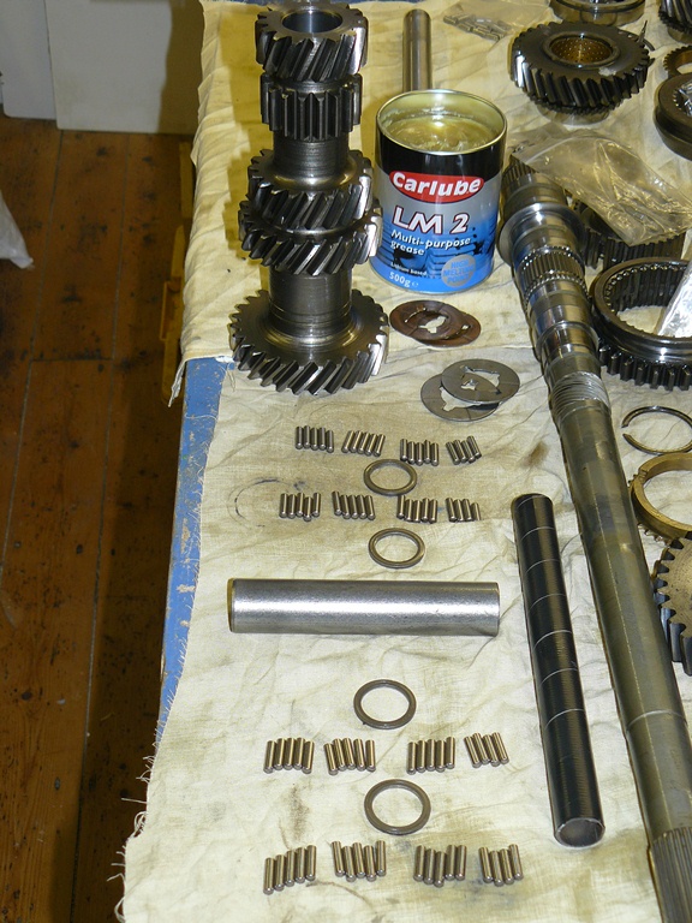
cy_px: 462
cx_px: 346
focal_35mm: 59
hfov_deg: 24.8
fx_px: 1573
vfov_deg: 32.7
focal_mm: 9.8
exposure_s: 1/30
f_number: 2.8
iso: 100
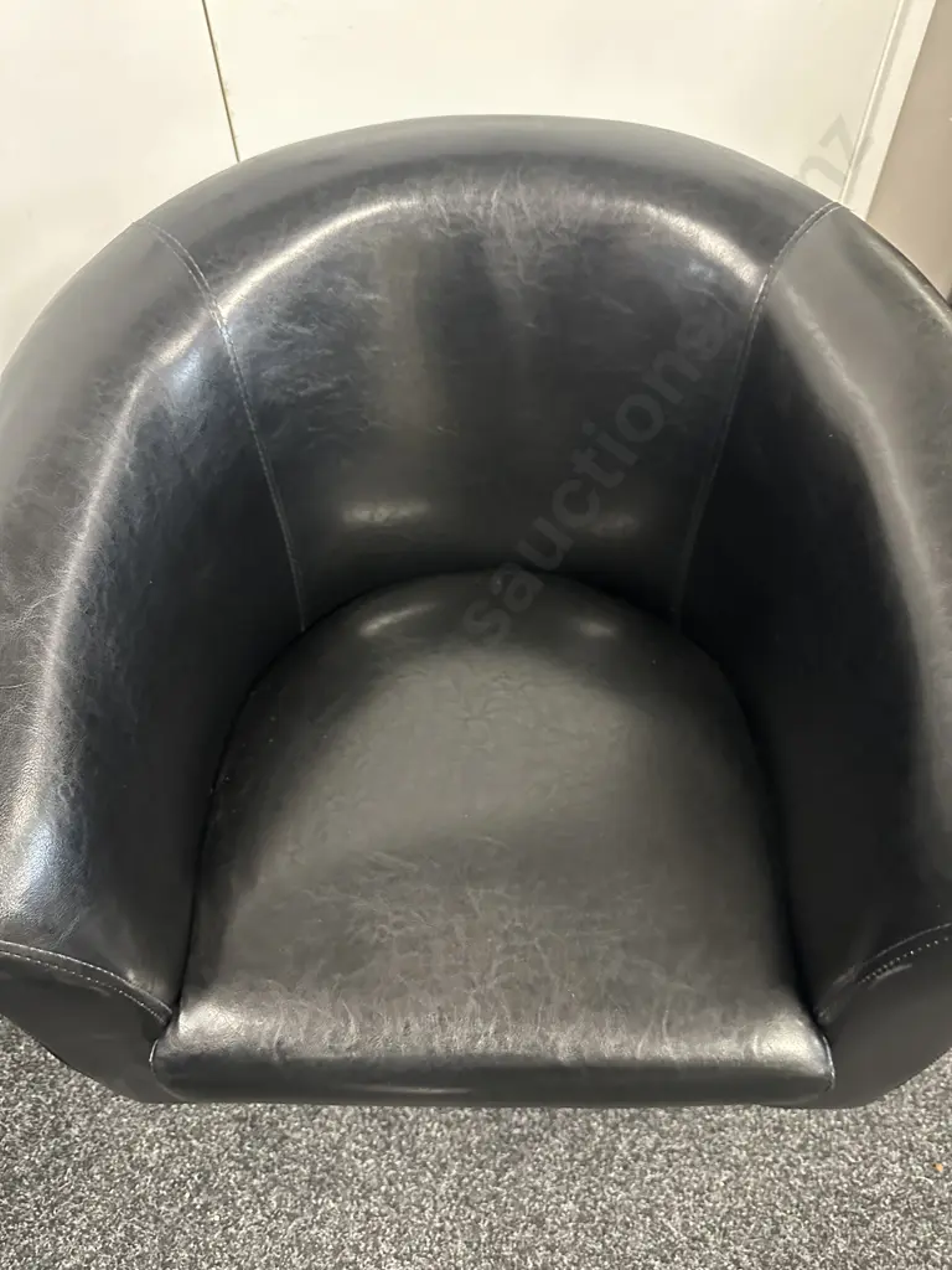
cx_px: 476
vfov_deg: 71.6
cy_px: 635
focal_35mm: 24
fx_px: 880
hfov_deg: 56.8
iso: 1000
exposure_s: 1/33
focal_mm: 6.86
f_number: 1.78
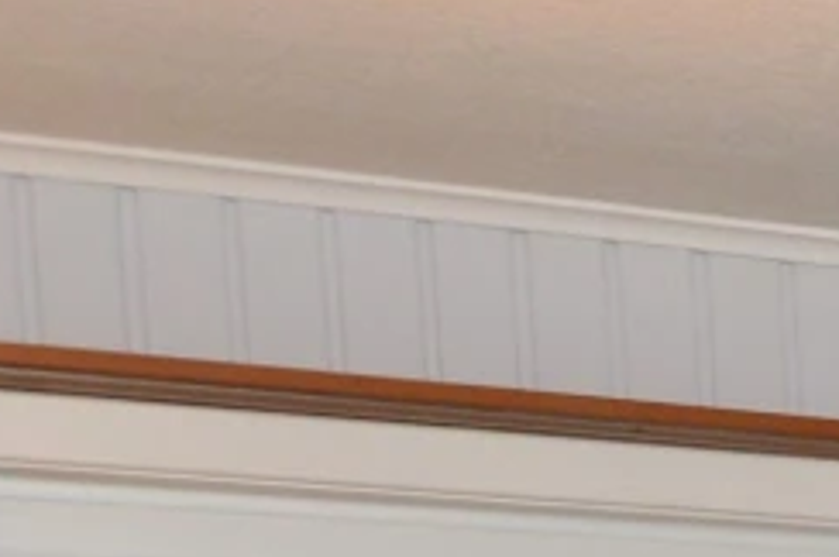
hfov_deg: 9.9
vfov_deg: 9.0
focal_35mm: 136
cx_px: 2754
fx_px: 3165
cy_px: 1382
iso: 360
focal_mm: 11.5
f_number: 5.6
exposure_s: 1/125
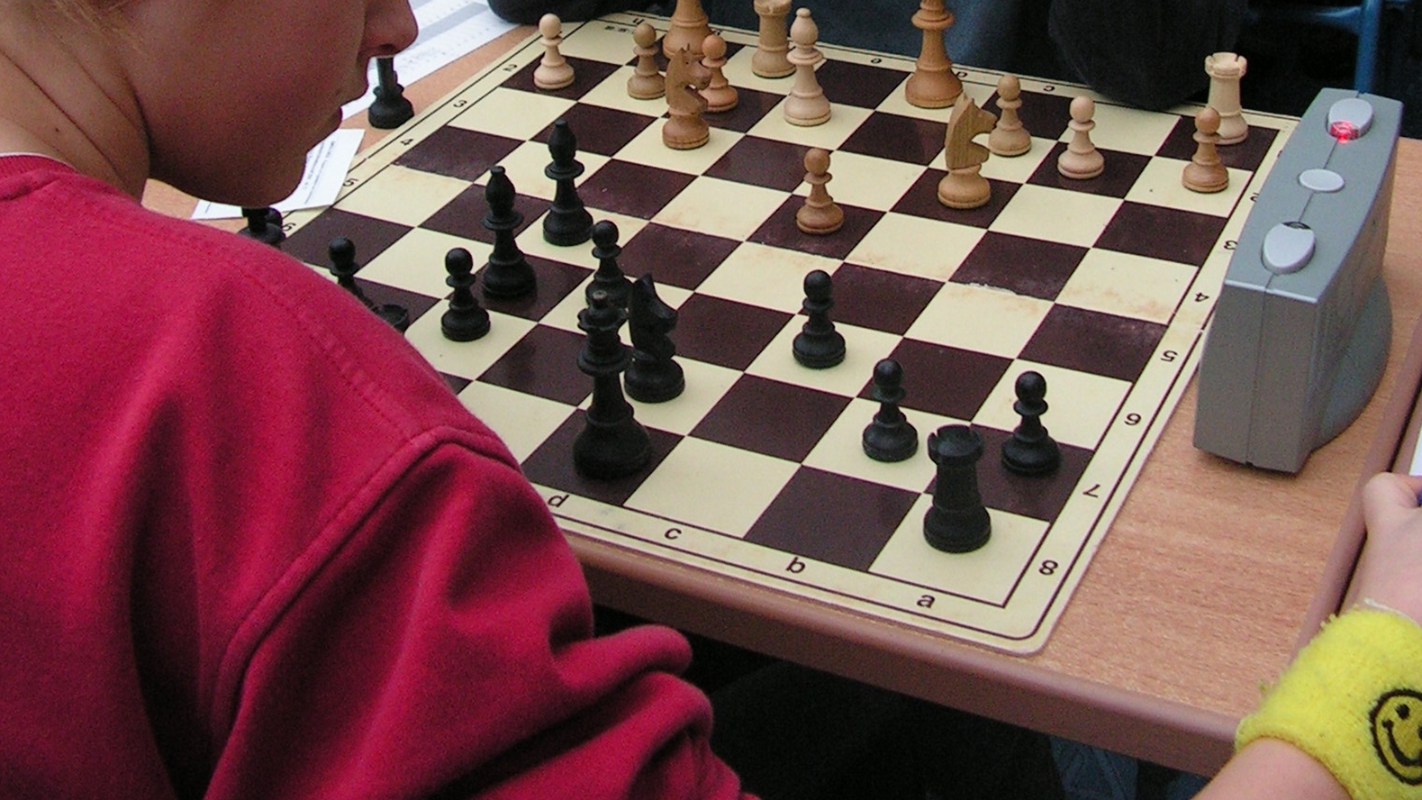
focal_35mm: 53
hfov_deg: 39.2
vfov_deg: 21.4
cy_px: -85
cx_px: 720
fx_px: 1998
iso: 160
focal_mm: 6
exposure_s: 1/40
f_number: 3.2
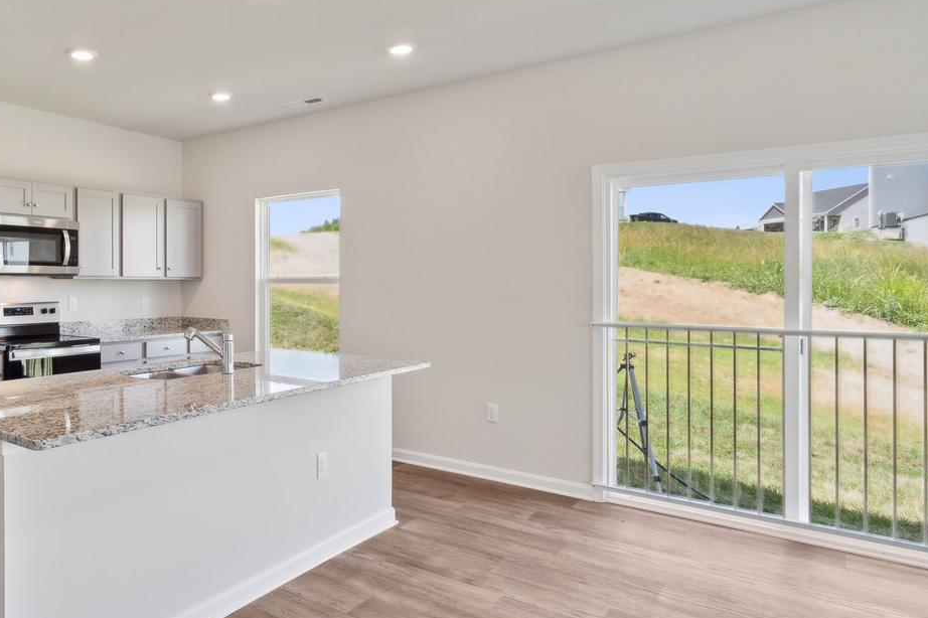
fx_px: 644
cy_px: 263
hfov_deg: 67.0
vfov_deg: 51.1
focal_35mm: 25
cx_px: 233
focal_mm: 16
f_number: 8
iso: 200
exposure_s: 1/25
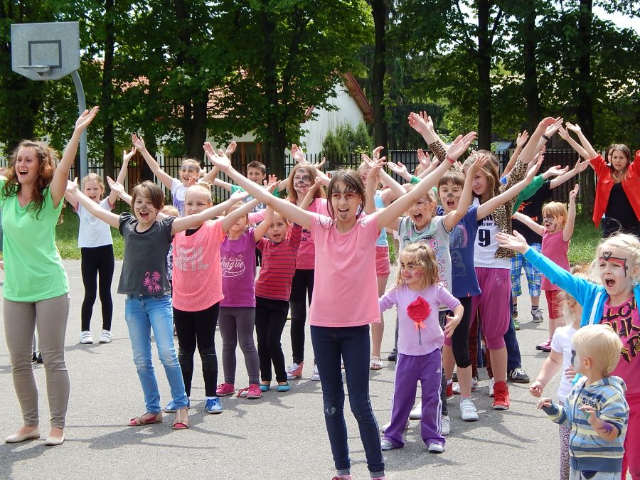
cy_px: 240
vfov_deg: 15.7
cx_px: 320
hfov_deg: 20.9
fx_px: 1738
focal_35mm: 94
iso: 125
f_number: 4.4
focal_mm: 16.6
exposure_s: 1/400
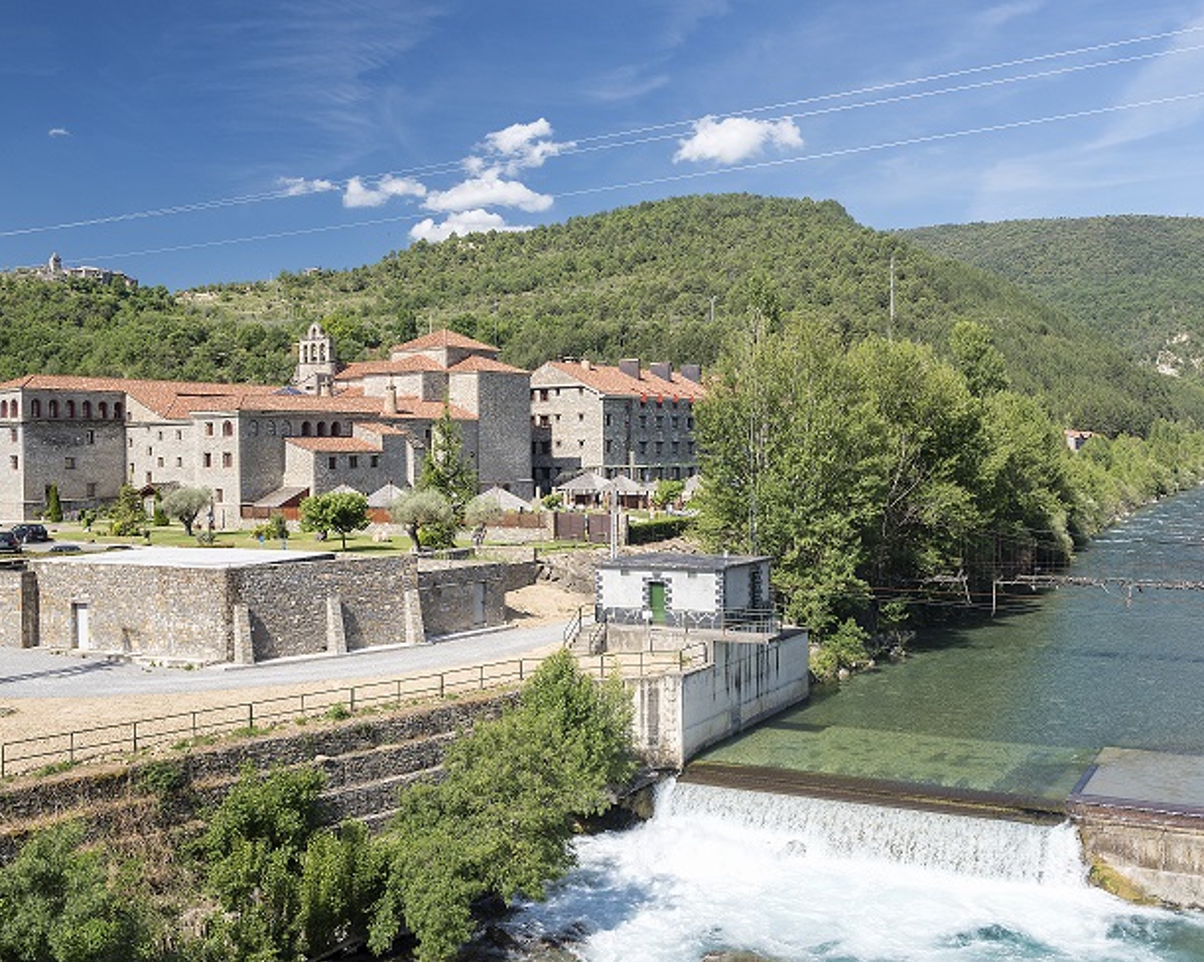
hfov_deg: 49.1
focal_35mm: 37
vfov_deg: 40.1
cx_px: 631
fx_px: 1318
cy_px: 479
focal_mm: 32
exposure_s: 1/320
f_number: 8
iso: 400
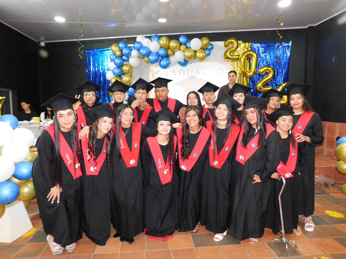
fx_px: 230
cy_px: 130
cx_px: 173
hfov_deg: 73.9
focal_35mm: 23
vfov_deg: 58.9
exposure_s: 1/30
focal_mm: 4
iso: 320
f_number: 3
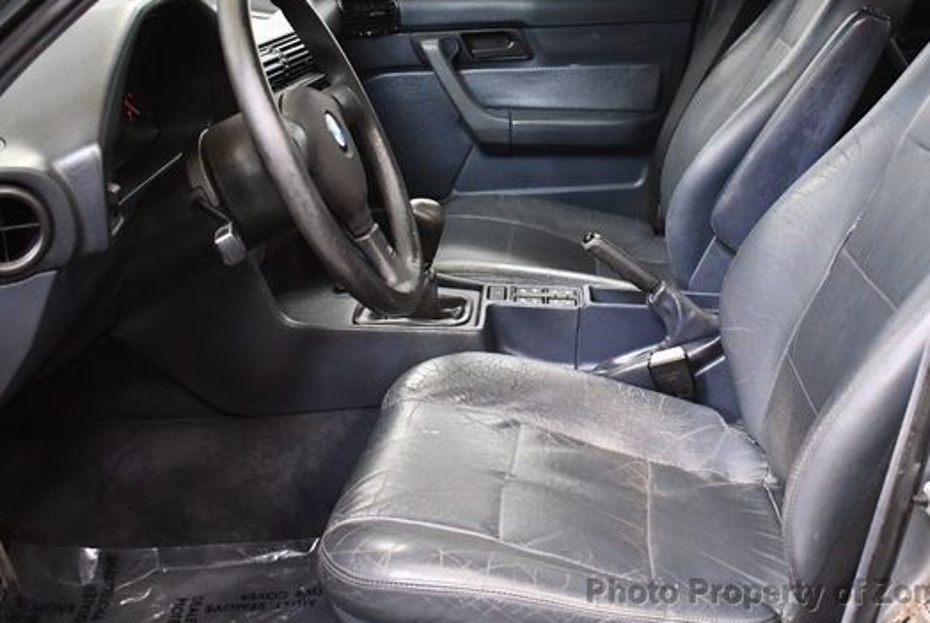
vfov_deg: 30.5
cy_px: 246
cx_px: 561
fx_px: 1138
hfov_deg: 44.2
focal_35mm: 44
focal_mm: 18
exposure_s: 1/125
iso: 3200
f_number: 3.5
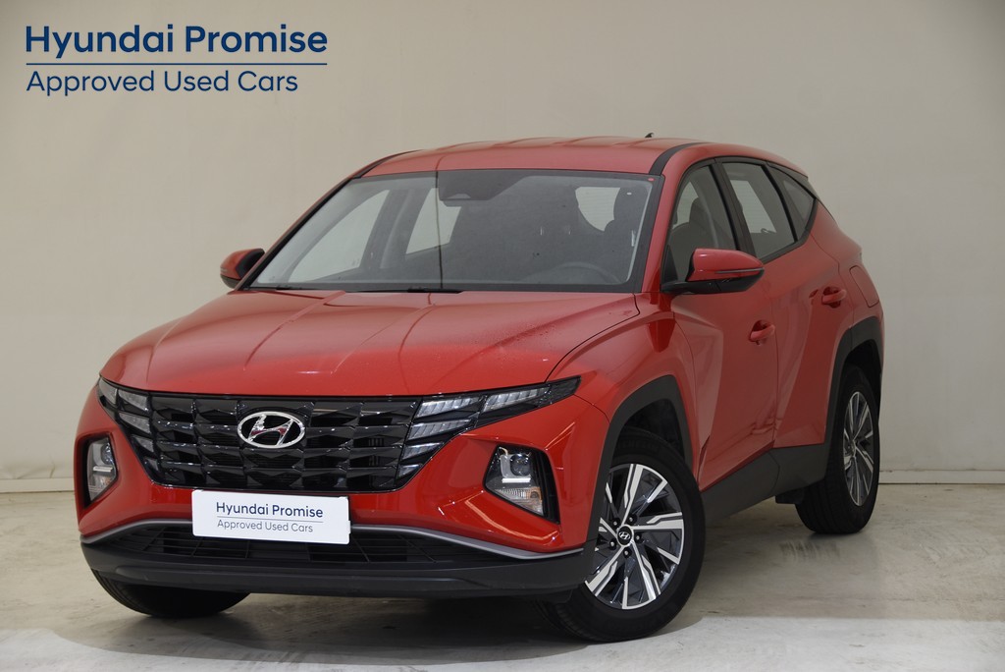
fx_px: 2723
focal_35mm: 98
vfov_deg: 14.1
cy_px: 336
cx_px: 502
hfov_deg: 20.9
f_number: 5.6
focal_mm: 65
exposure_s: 1/13
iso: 400
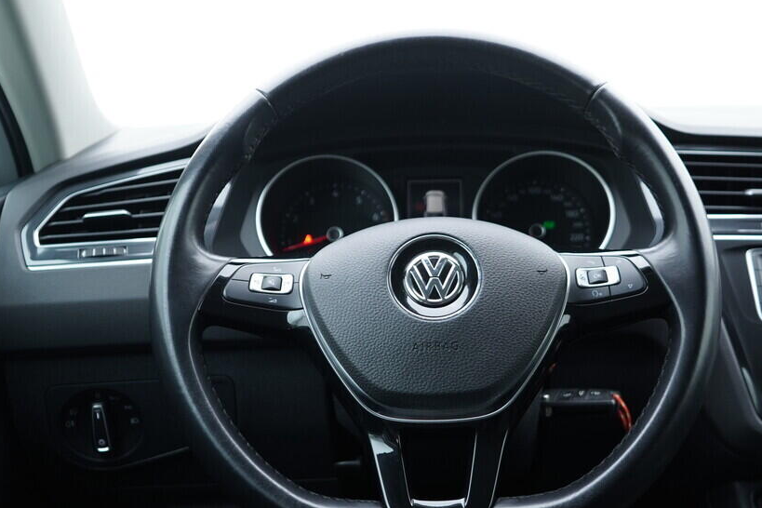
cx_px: 442
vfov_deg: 29.8
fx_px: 952
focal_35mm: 45
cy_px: 299
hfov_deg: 43.5
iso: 250
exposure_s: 1/40
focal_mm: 24
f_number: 2.8
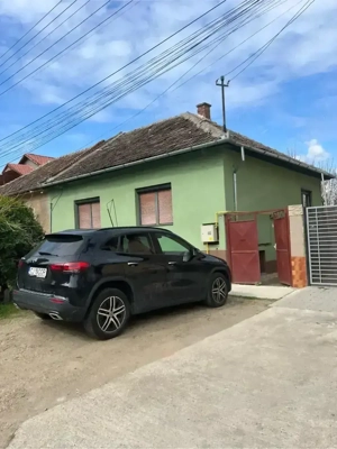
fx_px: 337
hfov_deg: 53.1
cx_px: 168
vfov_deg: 67.3
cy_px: 224
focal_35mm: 26
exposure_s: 1/3571
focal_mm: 5.7
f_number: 1.5
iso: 50
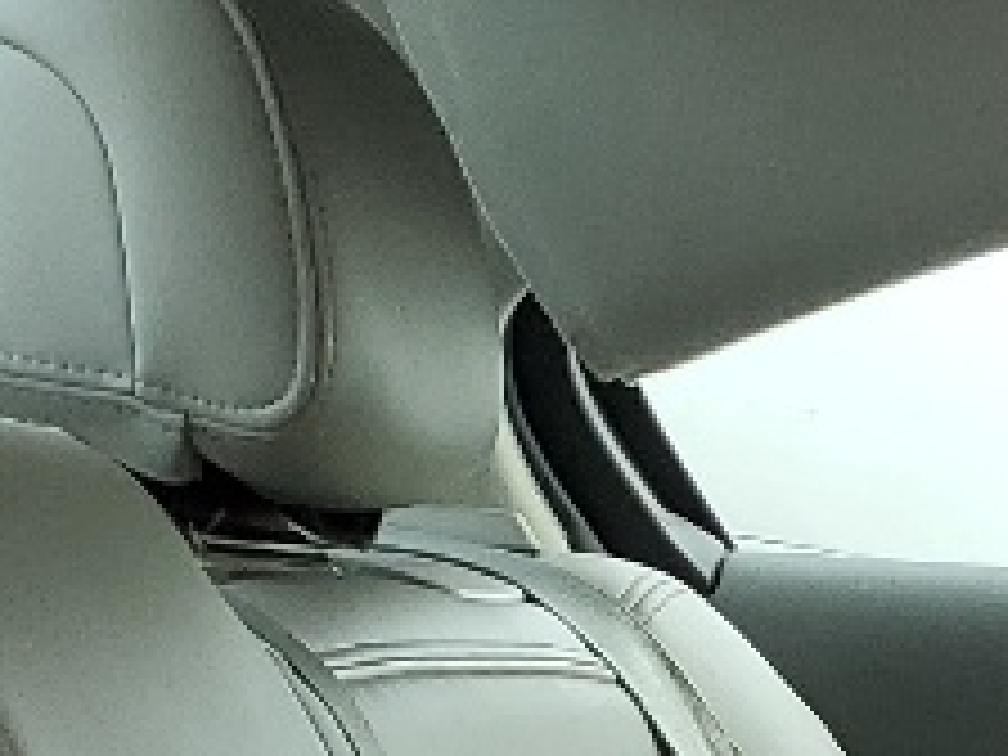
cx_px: 2187
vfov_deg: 7.1
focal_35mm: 186
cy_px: 2268
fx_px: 5416
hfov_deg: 9.7
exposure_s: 1/476
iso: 50
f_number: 1.5
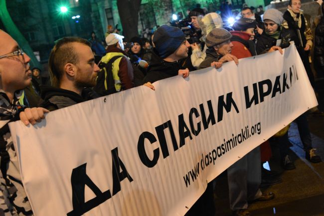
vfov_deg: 27.0
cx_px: 162
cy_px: 108
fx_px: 450
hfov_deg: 39.6
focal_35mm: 50
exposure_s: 1/60
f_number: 5.6
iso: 8000
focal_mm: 50
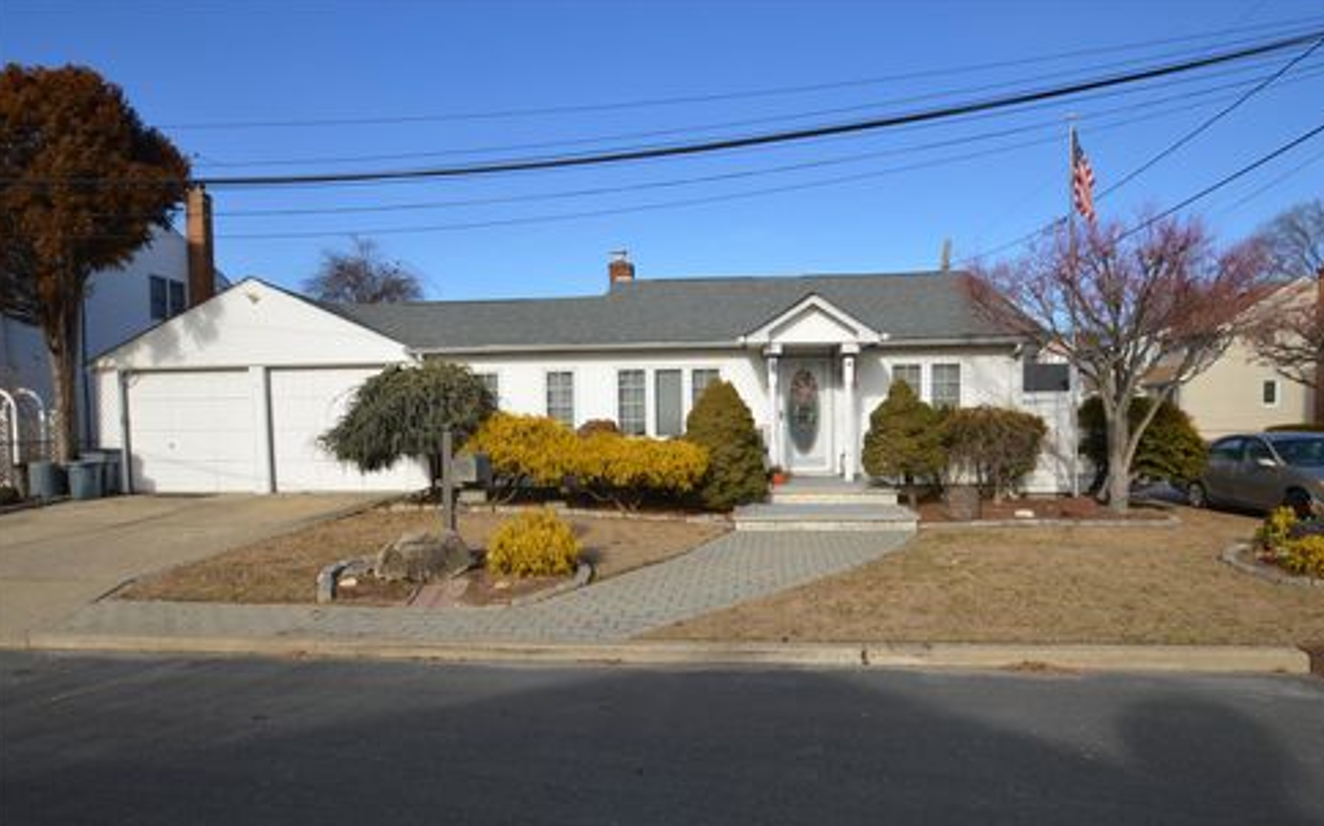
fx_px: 740
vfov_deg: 58.2
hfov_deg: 83.6
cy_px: 449
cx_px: 670
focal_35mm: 21
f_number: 10
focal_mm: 13
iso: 100
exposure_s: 1/200
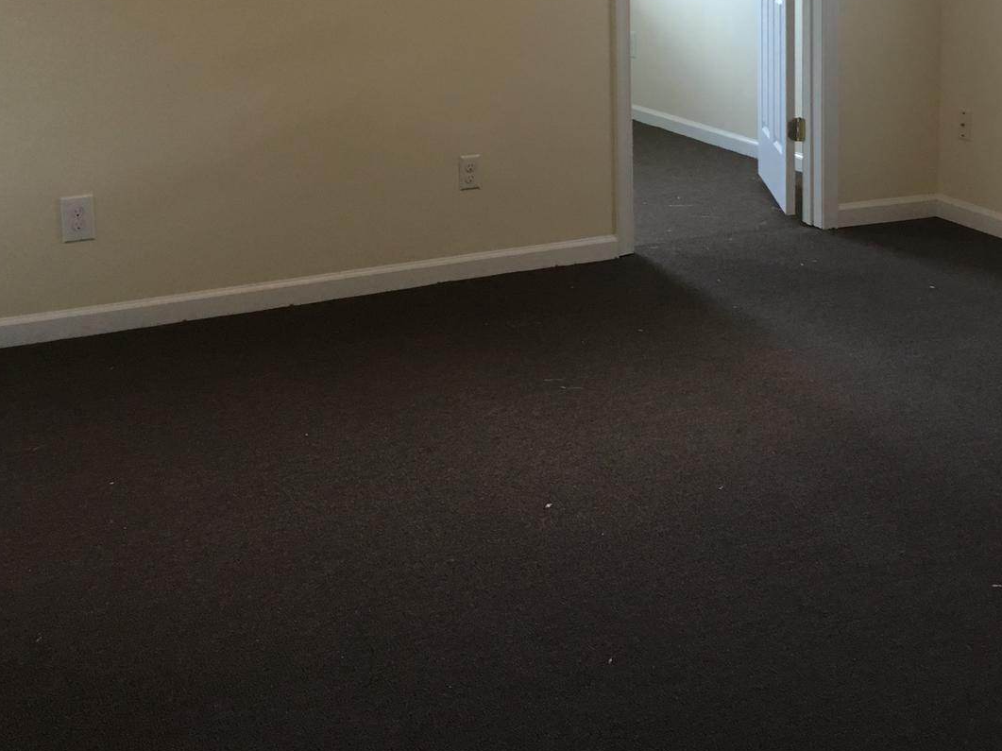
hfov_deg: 34.2
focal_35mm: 56
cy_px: 61
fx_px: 1620
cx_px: 611
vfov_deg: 25.2
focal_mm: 4.15
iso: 100
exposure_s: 1/30
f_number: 2.2
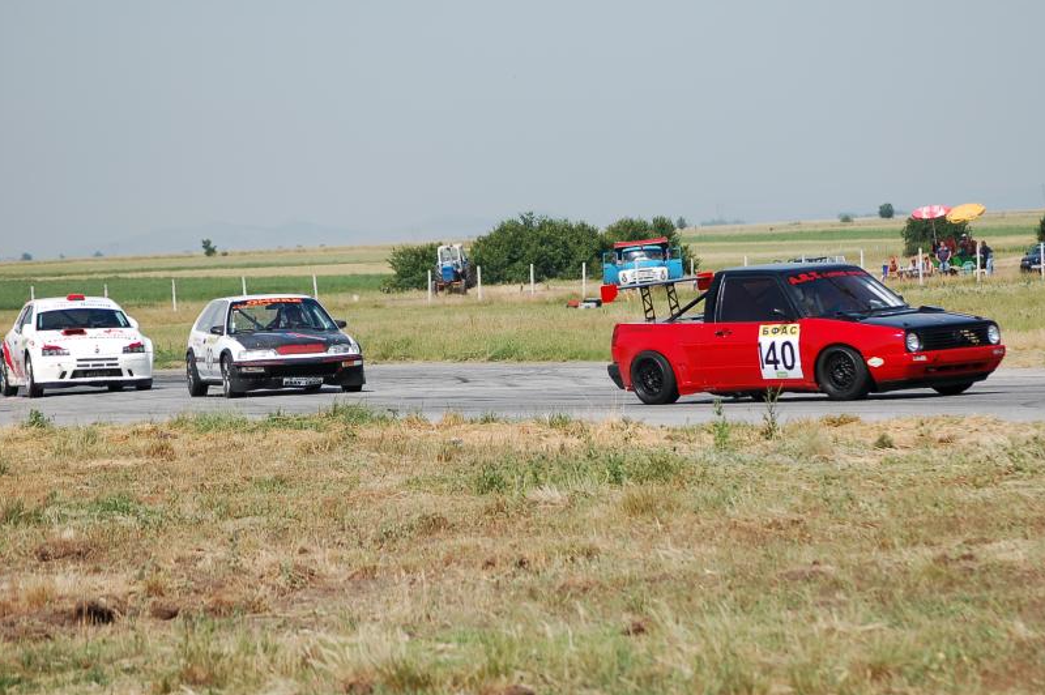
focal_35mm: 192
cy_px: 272
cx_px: 610
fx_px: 5569
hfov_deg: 10.7
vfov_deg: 7.1
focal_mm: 100
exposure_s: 1/1250
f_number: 5
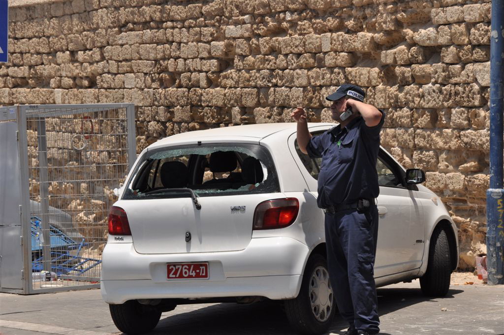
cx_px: 252
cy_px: 168
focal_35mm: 135
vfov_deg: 10.1
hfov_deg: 15.2
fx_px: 1888
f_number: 10
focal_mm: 90
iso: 400
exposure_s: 1/1600
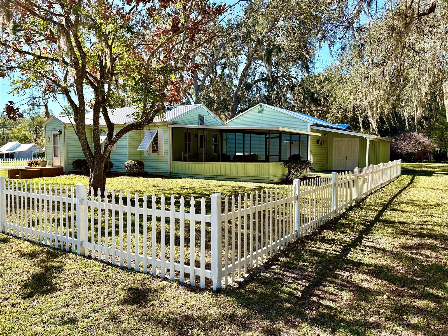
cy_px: 168
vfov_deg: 53.1
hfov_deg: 67.3
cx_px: 224
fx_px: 336
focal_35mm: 26
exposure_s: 1/1751
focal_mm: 5.96
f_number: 1.6
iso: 64
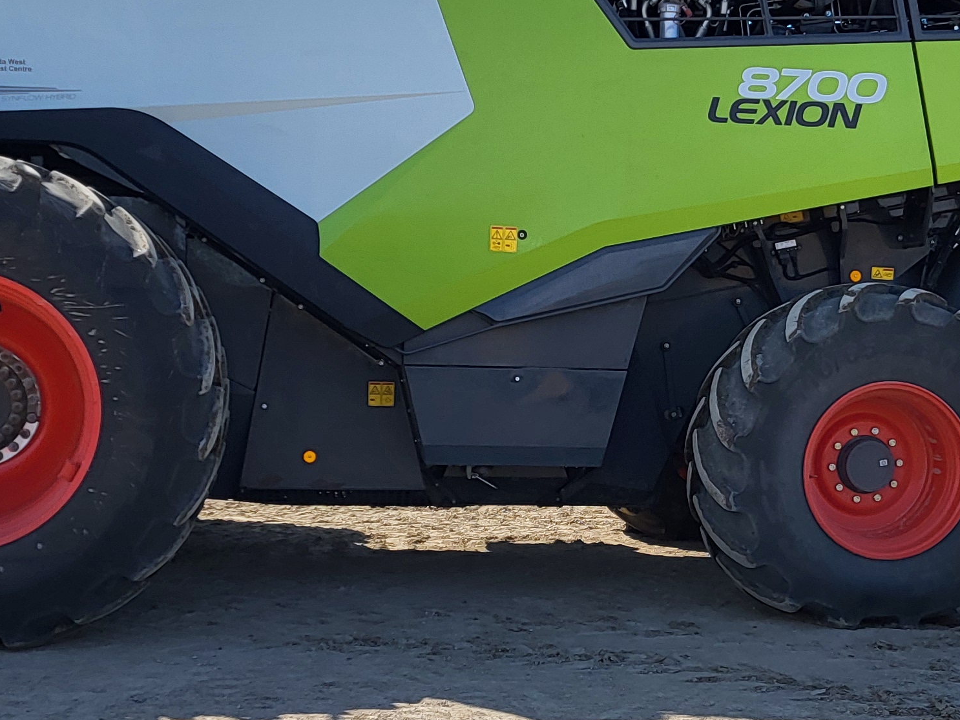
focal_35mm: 70
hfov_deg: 27.6
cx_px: 649
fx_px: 1941
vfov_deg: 21.0
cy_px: 357
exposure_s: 1/3160
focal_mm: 5.4
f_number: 1.8
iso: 40
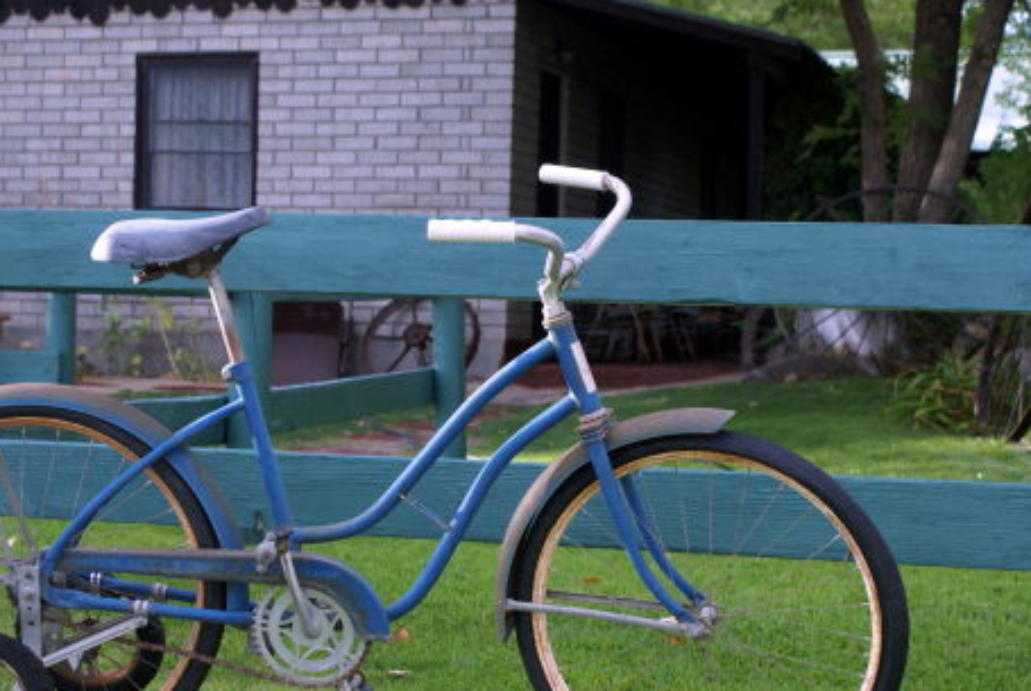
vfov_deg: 18.5
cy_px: 458
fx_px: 2114
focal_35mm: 74
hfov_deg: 27.3
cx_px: 407
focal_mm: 35
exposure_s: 1/60
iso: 160
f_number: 5.6
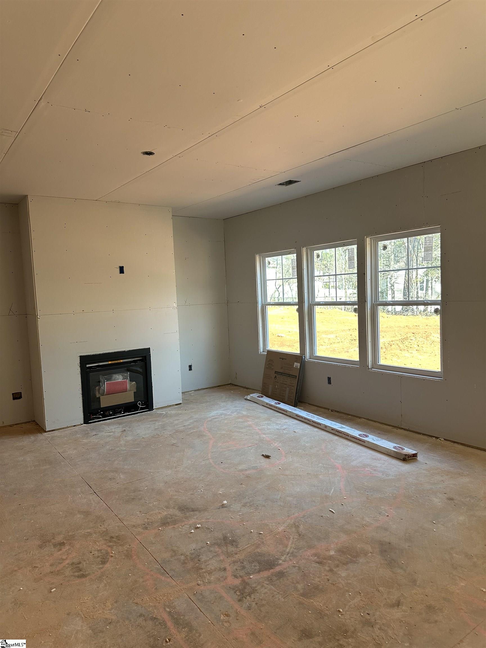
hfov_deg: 56.8
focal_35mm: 24
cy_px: 324
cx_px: 243
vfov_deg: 71.6
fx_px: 449
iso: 160
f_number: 1.78
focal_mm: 6.86
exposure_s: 1/121
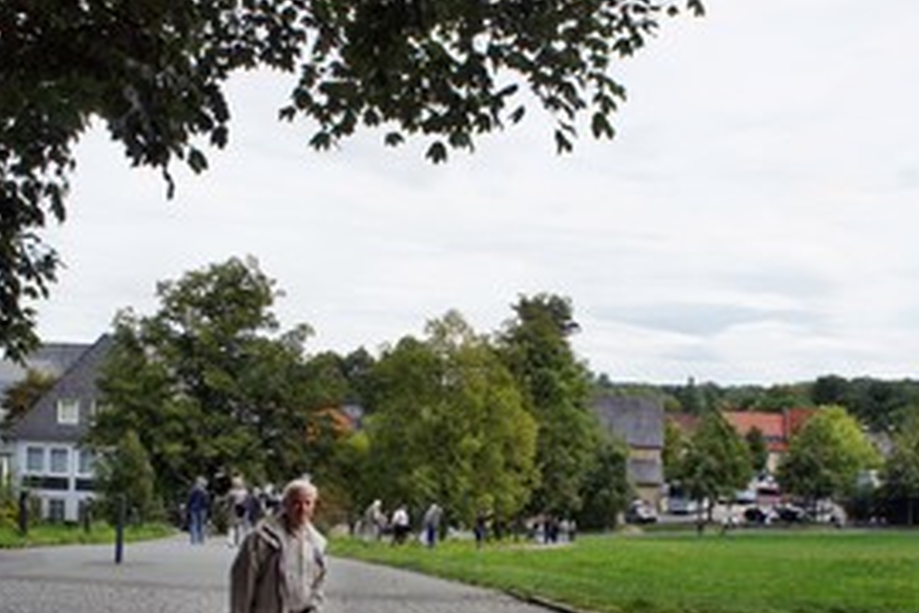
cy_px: 446
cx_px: 429
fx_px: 1174
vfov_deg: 28.9
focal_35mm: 46
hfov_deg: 42.7
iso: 200
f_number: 7.1
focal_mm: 18
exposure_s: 1/320
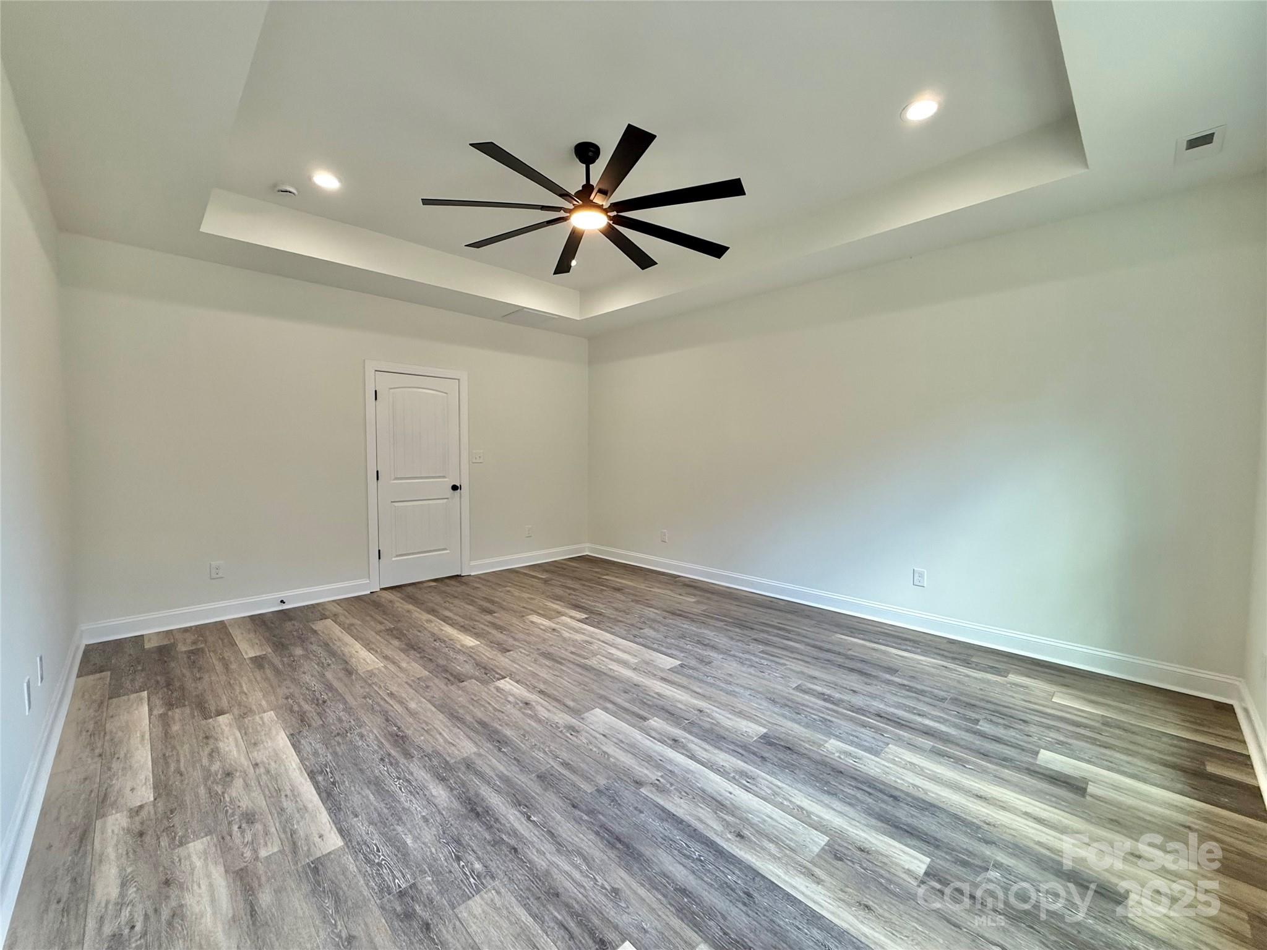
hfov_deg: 102.1
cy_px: 475
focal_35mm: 14
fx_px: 512
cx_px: 634
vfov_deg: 85.7
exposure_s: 1/120
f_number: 2.2
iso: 125
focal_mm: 2.22
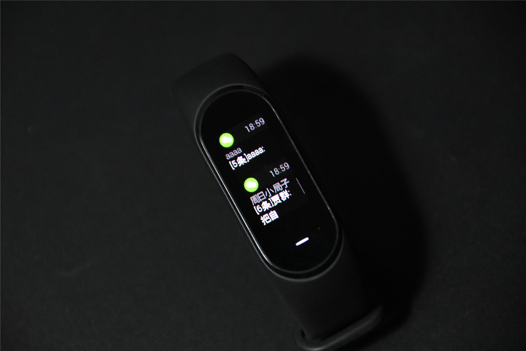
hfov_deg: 6.9
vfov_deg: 4.6
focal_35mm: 300
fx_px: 4383
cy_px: 176
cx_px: 263
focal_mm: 200
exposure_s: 1/60
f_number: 7.1
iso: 4000
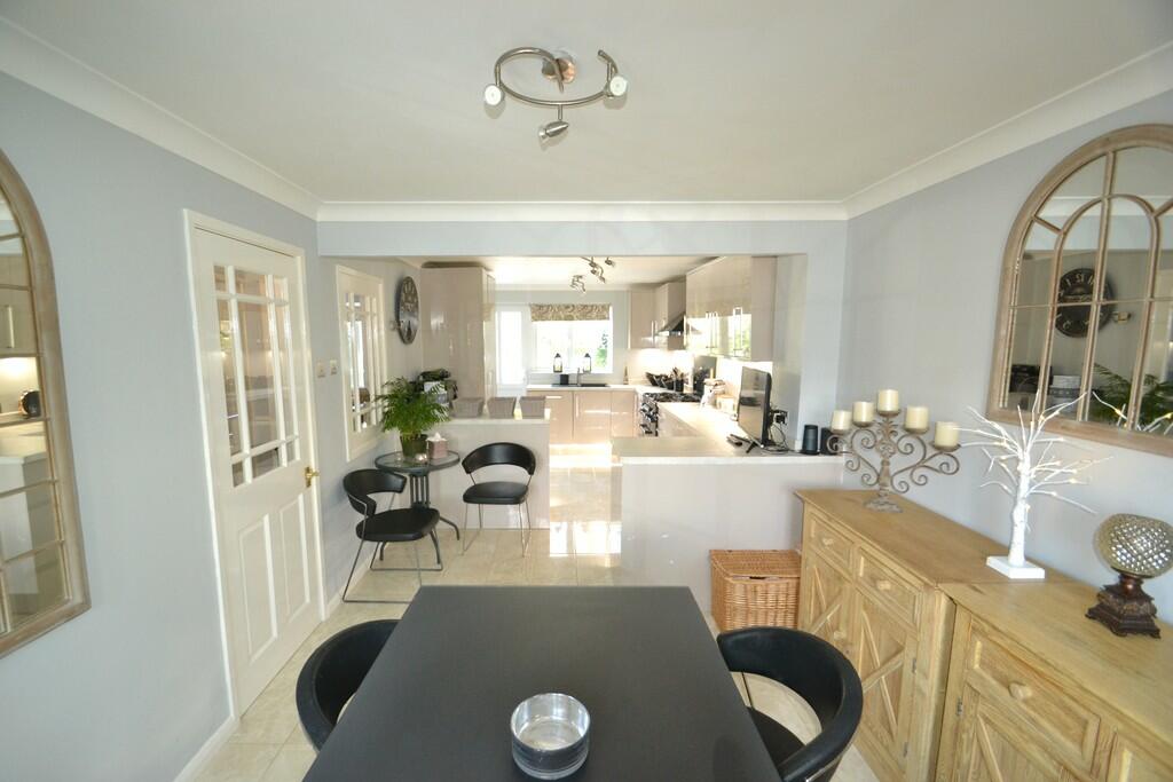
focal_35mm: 15
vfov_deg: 77.3
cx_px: 586
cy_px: 391
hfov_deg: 100.4
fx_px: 489
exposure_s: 1/60
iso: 1400
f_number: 3.5
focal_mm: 10
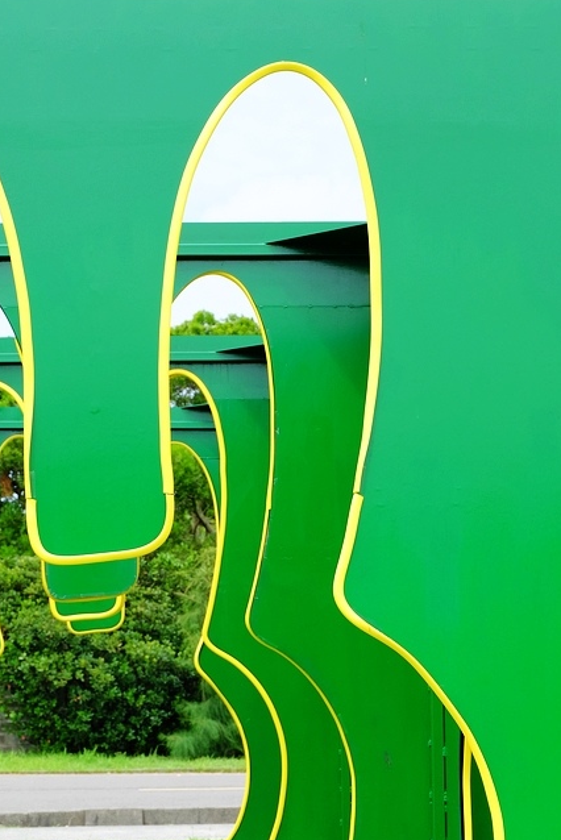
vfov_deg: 23.8
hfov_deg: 16.0
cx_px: 120
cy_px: 573
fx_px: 1985
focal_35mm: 85
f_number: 5
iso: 400
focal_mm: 35.5
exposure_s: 1/750
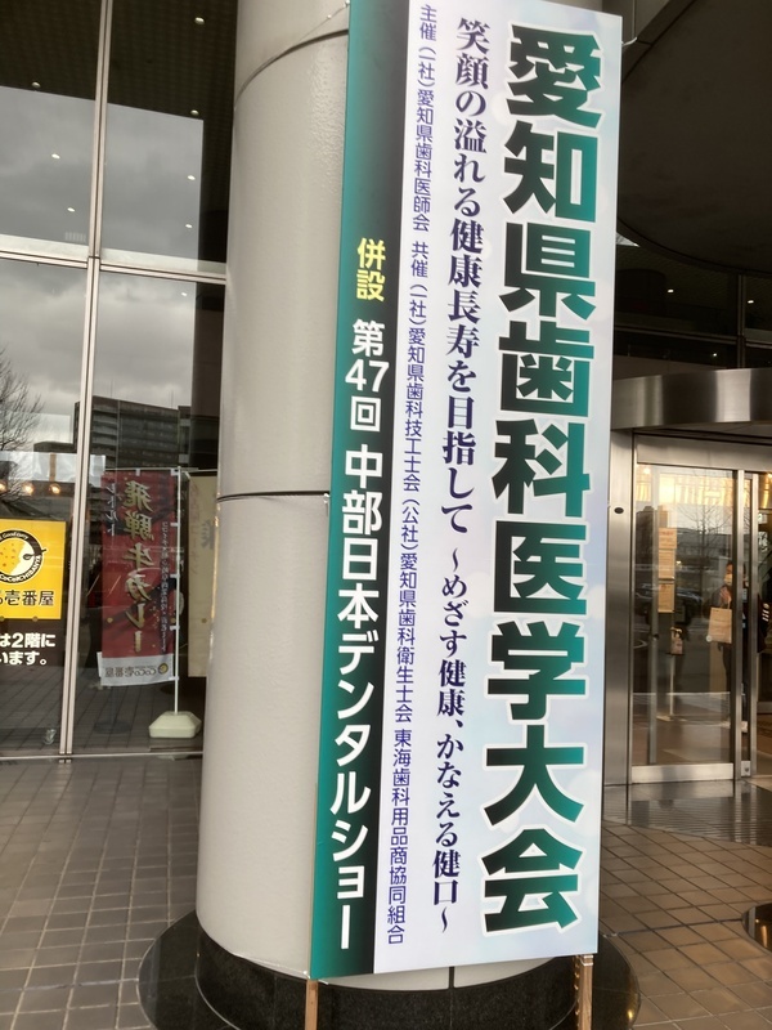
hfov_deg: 49.7
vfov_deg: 63.4
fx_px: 833
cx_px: 386
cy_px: 515
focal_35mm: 28
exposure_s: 1/120
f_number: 1.8
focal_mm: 3.99
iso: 25
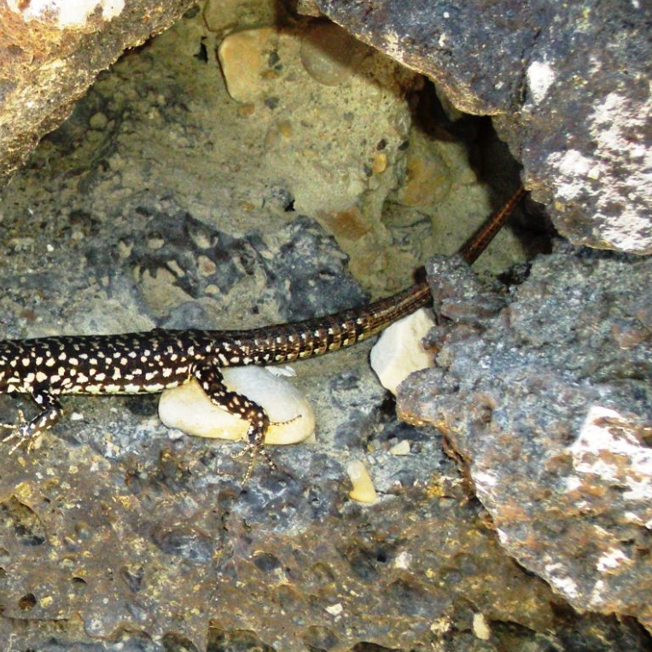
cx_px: 244
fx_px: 2877
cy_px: 326
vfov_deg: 12.9
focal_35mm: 135
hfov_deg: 12.9
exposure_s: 1/124
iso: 200
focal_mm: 18.9
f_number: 5.9
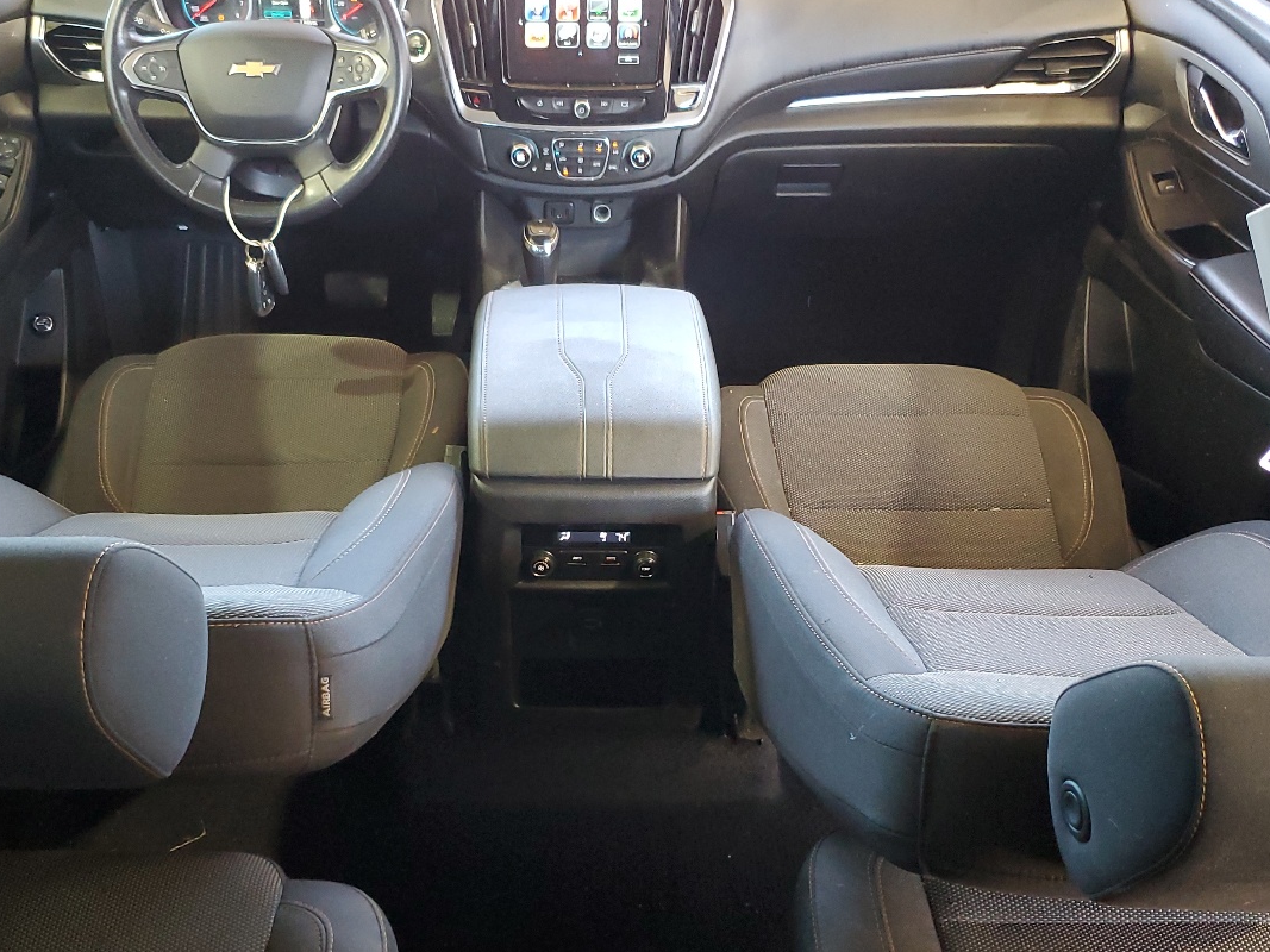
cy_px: 585
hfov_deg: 47.8
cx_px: 577
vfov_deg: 36.6
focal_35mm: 39
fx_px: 1431
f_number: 1.5
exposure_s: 1/60.2
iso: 227
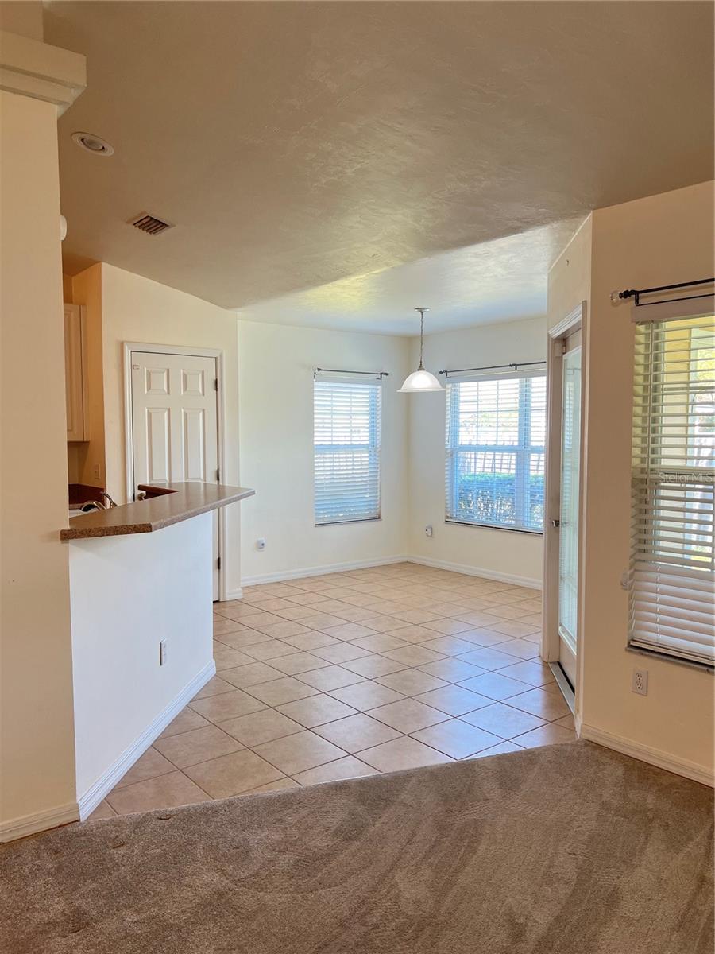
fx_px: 716
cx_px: 358
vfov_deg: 67.3
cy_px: 477
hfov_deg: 53.1
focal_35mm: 26
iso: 80
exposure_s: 1/60
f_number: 1.5
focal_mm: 5.7
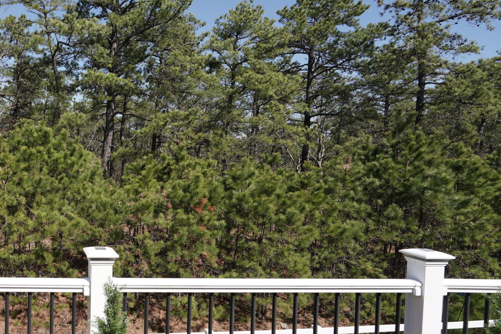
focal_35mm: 29
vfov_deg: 44.9
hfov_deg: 55.2
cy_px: 177
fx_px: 404
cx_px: 49
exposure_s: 1/200
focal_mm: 16
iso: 100
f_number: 8
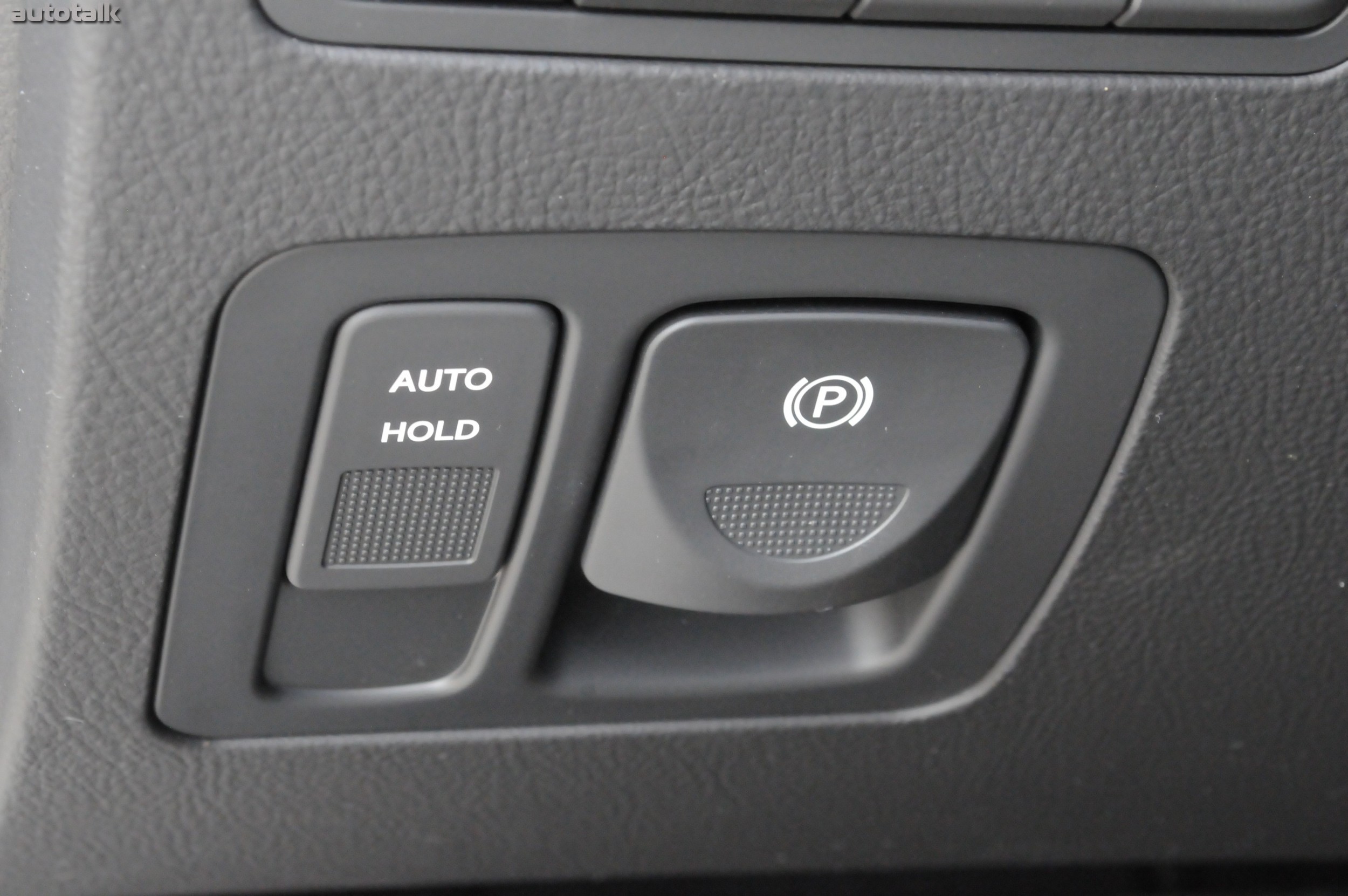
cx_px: 674
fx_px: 3086
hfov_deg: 24.6
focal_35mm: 82
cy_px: 448
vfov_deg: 16.5
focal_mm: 55
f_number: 10
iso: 3200
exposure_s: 1/25
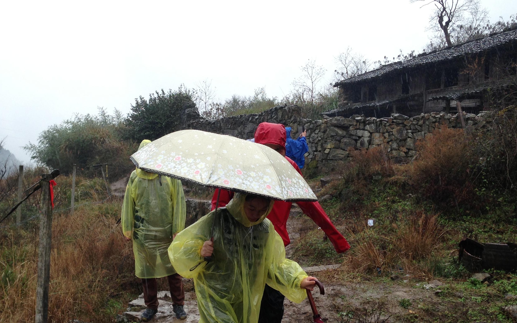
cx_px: 229
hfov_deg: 43.4
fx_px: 648
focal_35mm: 46
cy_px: 182
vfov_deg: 28.0
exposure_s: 1/341
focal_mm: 4.13
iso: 50
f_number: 2.4
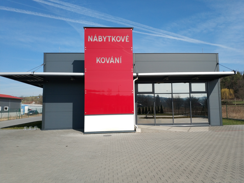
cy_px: 92
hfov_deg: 56.8
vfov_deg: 44.2
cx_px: 122
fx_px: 226
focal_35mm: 32
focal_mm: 4.5
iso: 101
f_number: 2
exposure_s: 1/1646
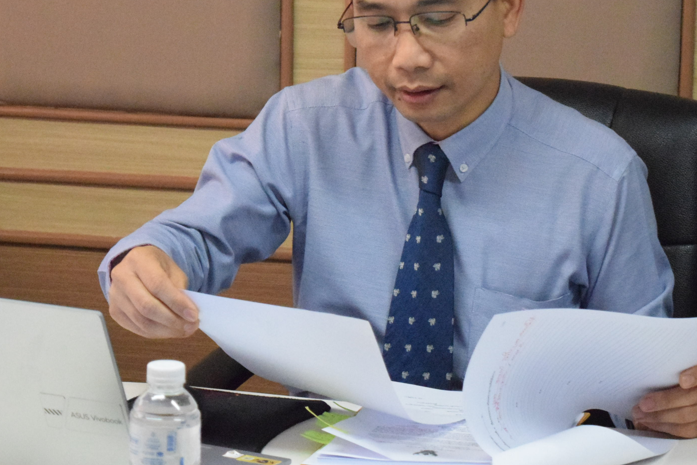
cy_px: 196
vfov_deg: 10.9
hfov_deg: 16.3
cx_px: 361
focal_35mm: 126
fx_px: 2440
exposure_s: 1/400
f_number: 5.6
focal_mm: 52
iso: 12800
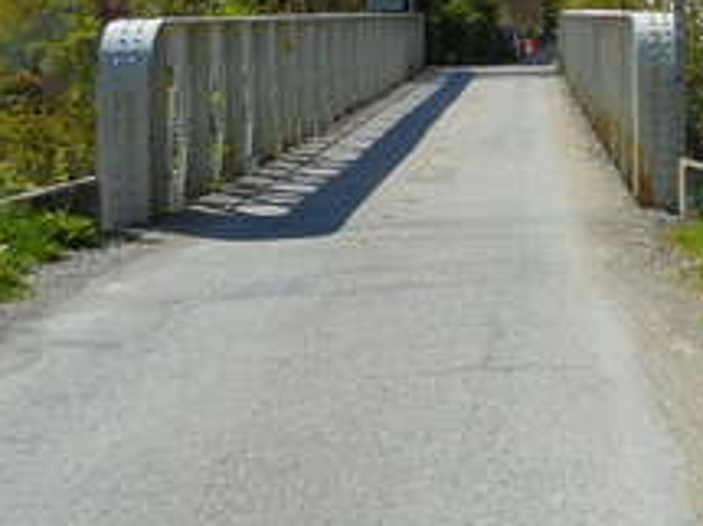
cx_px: 840
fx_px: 1644
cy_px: -10
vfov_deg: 17.7
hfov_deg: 22.3
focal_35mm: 81
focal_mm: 5.2
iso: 80
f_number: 4
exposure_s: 1/640
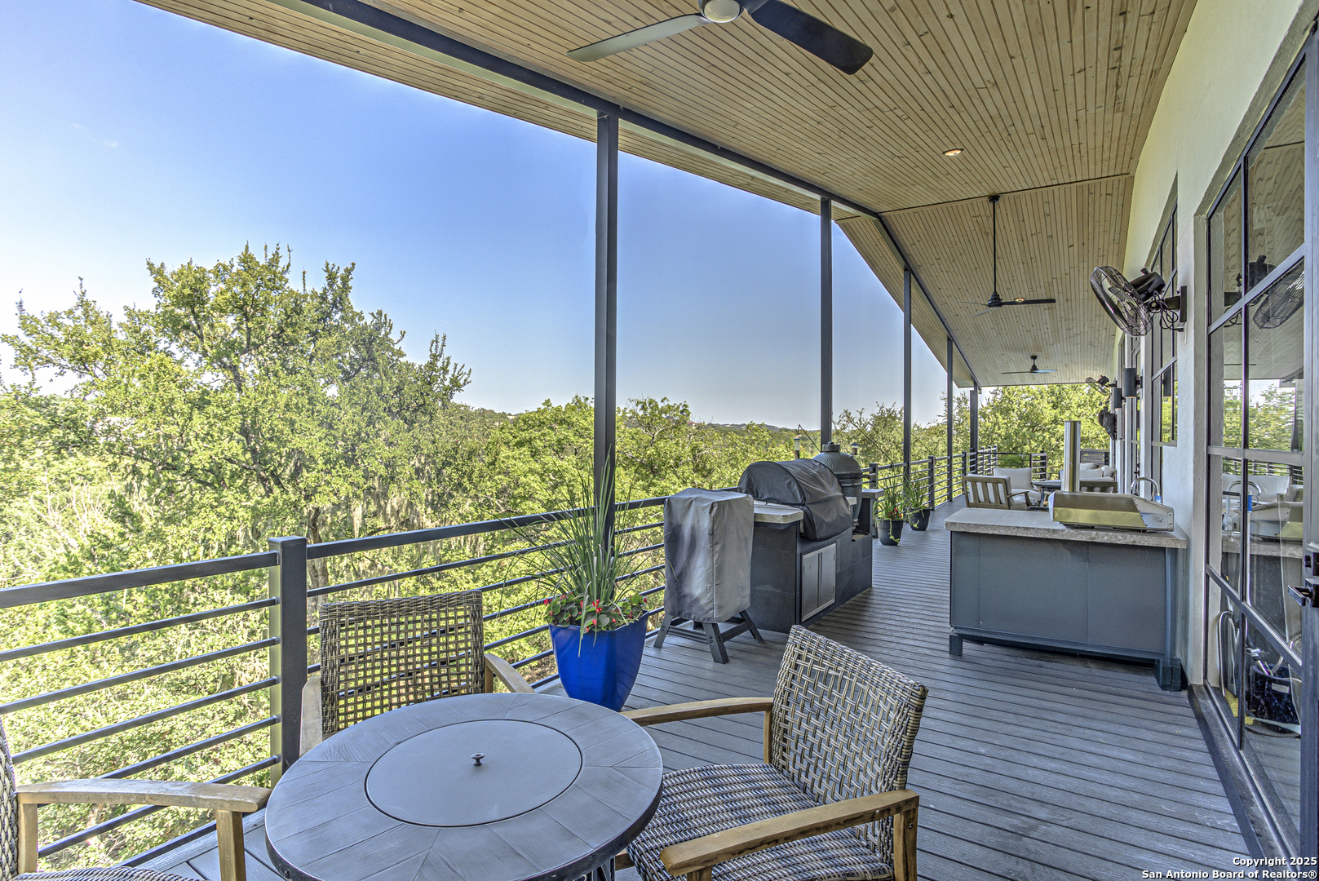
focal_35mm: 19
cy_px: 440
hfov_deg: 86.9
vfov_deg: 64.6
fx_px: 696
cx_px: 660
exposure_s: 1/250
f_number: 8
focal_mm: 19
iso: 320
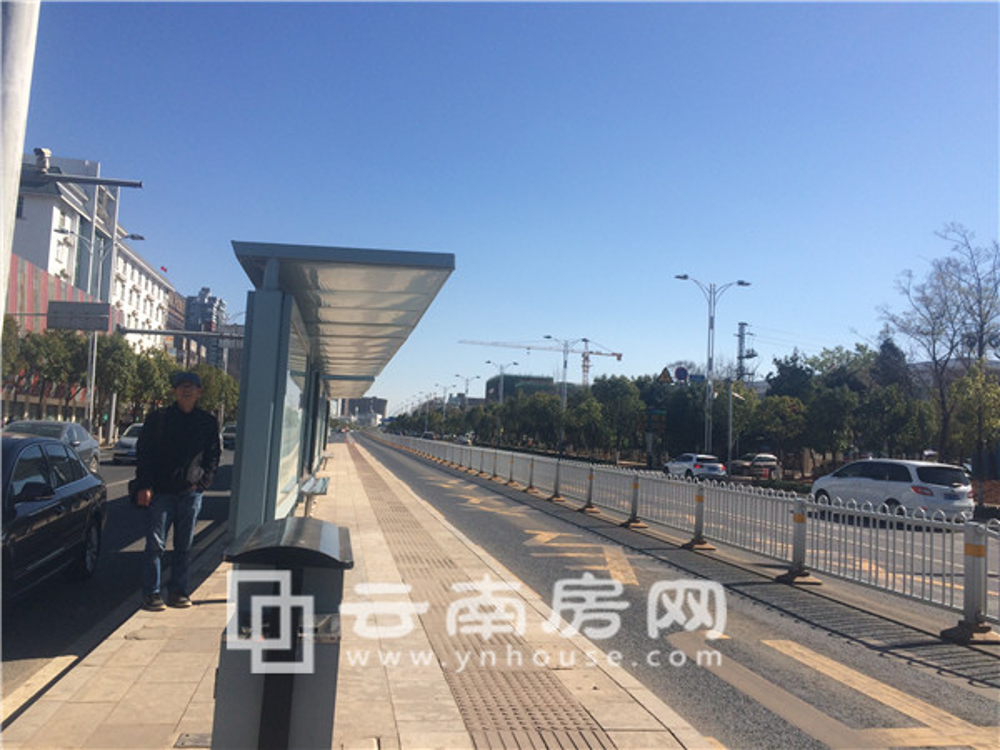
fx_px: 838
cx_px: 500
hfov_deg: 61.7
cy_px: 375
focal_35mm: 29
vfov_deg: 48.2
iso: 32
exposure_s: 1/2415
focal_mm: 4.15
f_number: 2.2
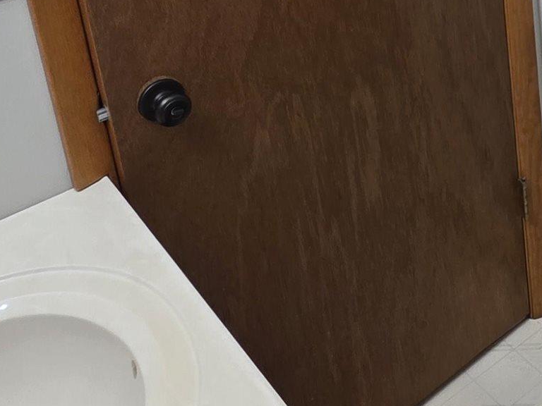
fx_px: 814
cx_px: 634
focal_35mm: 52
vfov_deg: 24.0
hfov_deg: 31.5
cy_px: -144
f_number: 1.9
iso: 100
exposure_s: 1/120
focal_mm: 2.2
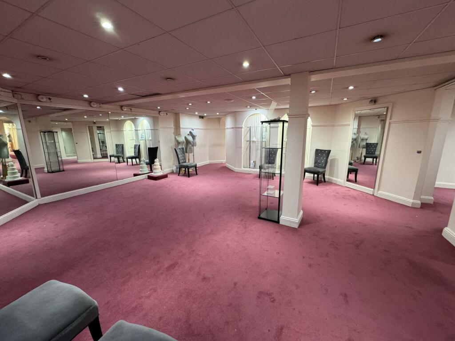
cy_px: 170
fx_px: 184
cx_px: 228
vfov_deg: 85.7
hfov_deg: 102.1
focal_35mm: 14
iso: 320
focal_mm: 2.22
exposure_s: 1/50
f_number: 2.2
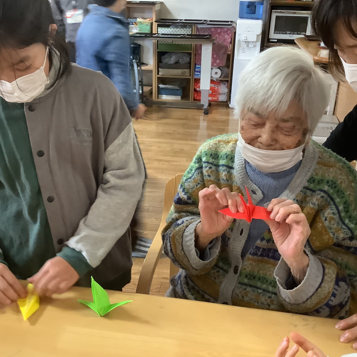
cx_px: 171
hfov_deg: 44.9
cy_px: 180
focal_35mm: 37
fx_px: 432
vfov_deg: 44.9
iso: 320
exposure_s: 1/30
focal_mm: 3.3
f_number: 2.4
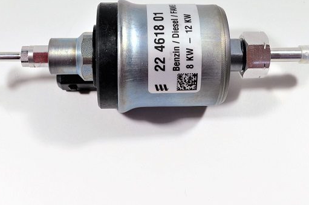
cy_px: 52
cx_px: 155
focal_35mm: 61
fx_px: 523
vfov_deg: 22.0
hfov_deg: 32.9
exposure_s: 1/250
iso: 200
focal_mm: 26
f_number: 8
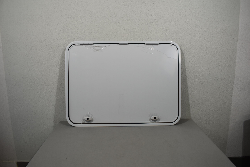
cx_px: 125
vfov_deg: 47.9
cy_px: 84
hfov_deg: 67.4
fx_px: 187
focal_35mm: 27
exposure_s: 1/250
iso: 400
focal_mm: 18
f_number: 5
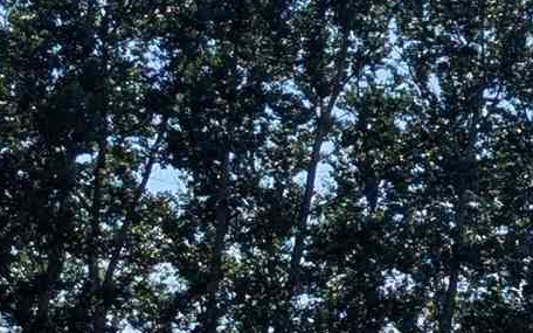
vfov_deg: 7.6
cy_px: 450
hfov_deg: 9.9
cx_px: 1481
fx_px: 2484
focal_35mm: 171
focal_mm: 6.81
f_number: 1.85
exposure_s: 1/2833
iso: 47
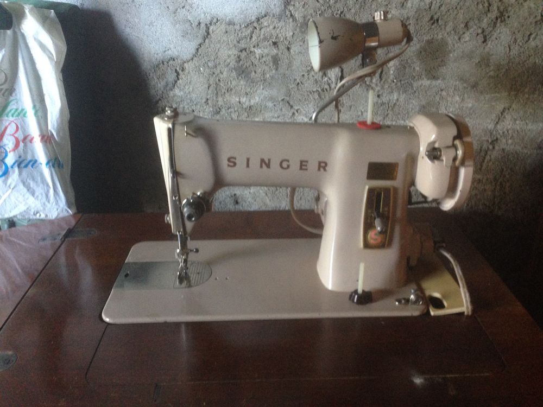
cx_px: 272
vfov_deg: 42.9
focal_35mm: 33
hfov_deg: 55.4
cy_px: 204
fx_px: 518
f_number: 2.4
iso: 250
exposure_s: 1/20
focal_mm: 4.12
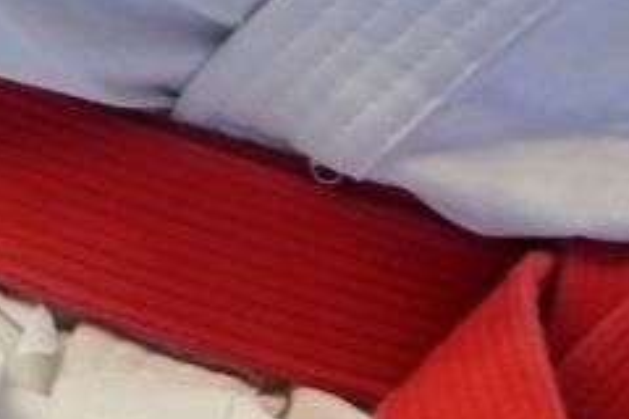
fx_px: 31535
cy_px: -995
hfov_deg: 1.1
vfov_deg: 0.8
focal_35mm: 1805
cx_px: 1415
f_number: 2.8
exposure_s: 1/320
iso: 800
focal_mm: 161
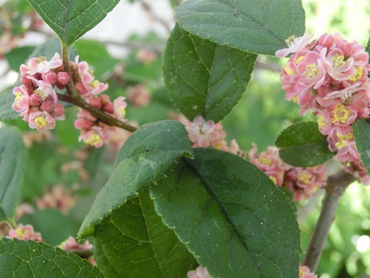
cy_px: 141
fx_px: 406
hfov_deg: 49.0
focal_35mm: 38
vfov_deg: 37.8
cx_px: 185
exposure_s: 1/125
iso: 160
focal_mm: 6.5
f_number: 4.1
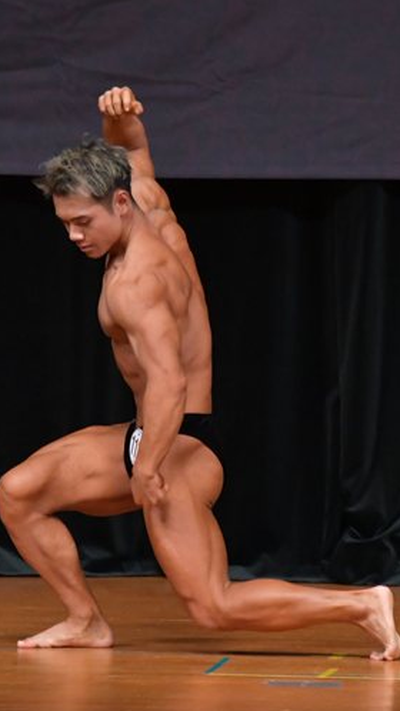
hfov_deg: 2.4
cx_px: 251
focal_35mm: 513
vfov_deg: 4.2
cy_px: 357
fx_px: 9676
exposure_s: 1/400
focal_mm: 210
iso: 4000
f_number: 5.6
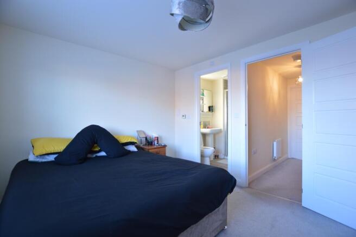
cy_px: 118
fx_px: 148
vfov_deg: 77.2
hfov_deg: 100.4
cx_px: 178
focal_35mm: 15
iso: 100
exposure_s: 1/5
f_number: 4
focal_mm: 10
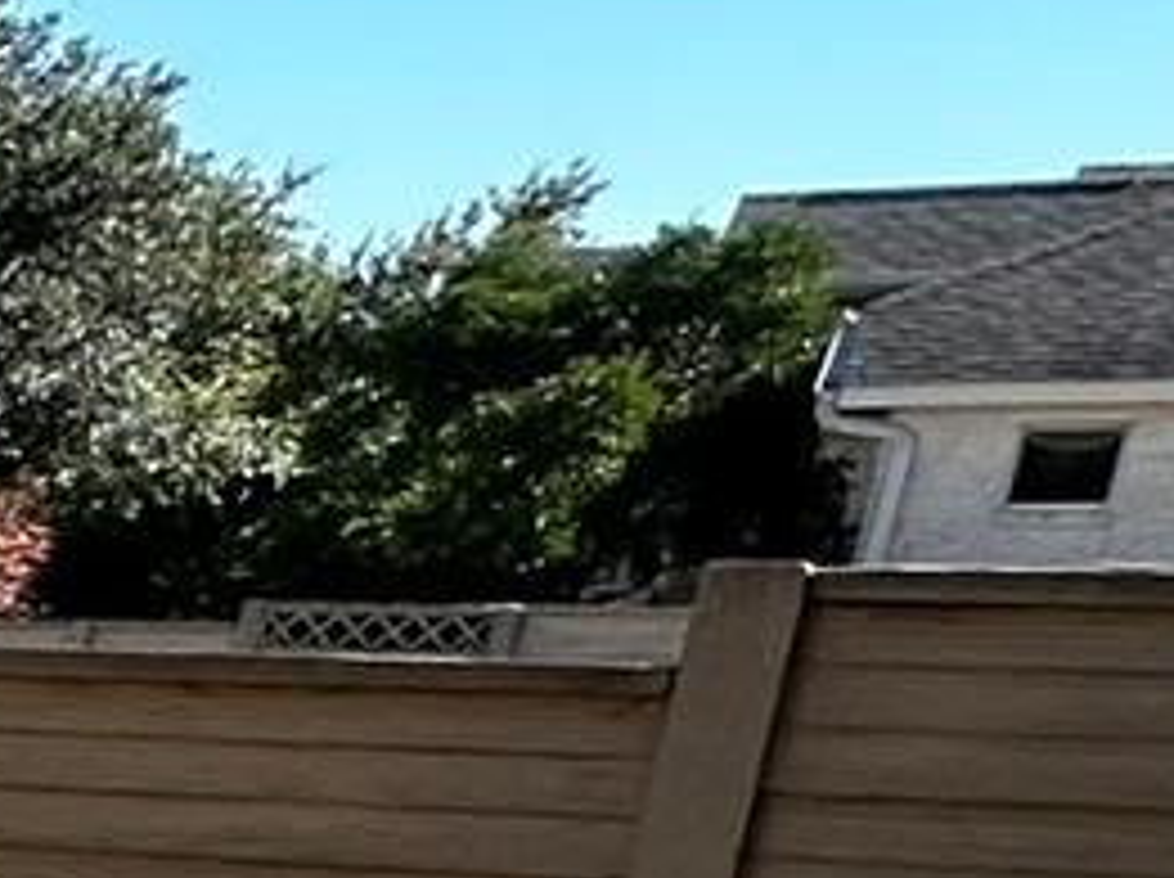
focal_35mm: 110
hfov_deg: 10.5
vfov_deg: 12.1
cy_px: 1661
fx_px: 3726
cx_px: -2586
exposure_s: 1/1553
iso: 50
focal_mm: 2.22
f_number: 2.2
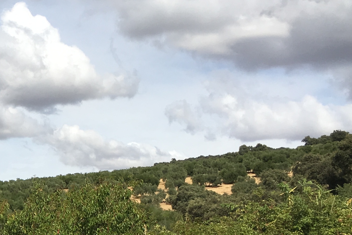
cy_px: 288
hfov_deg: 20.8
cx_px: -109
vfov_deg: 14.8
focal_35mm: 89
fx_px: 870
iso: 25
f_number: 2.2
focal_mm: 4.15
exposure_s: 1/2564
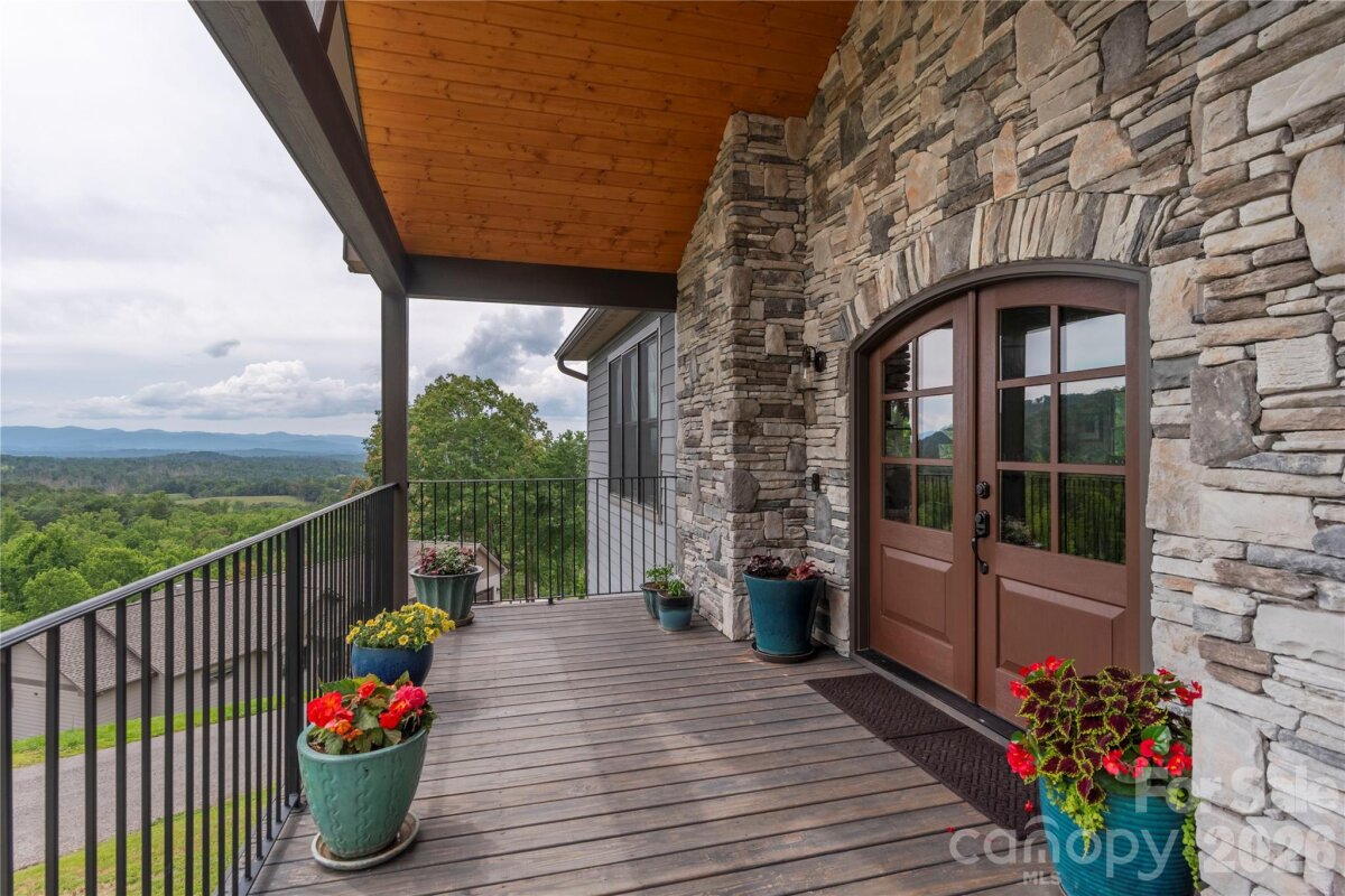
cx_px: 672
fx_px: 635
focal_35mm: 17
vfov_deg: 70.4
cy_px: 448
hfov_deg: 93.3
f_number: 7.1
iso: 320
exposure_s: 1/1600
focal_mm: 17
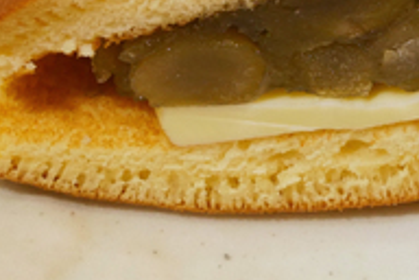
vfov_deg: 9.1
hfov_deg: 13.8
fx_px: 1722
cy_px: -112
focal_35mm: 148
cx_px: 351
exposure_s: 1/25
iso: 640
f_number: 10
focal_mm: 21
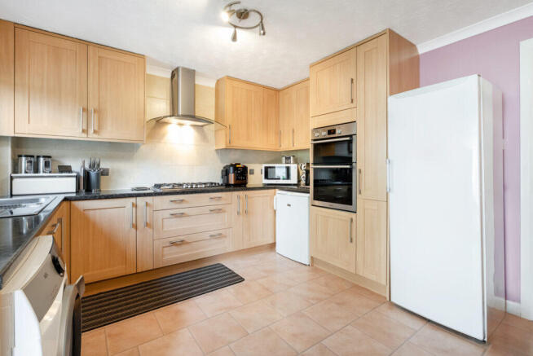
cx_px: 266
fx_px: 237
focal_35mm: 16
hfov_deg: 96.7
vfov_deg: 73.8
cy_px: 178
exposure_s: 1/15
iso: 2000
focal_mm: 16
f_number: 9
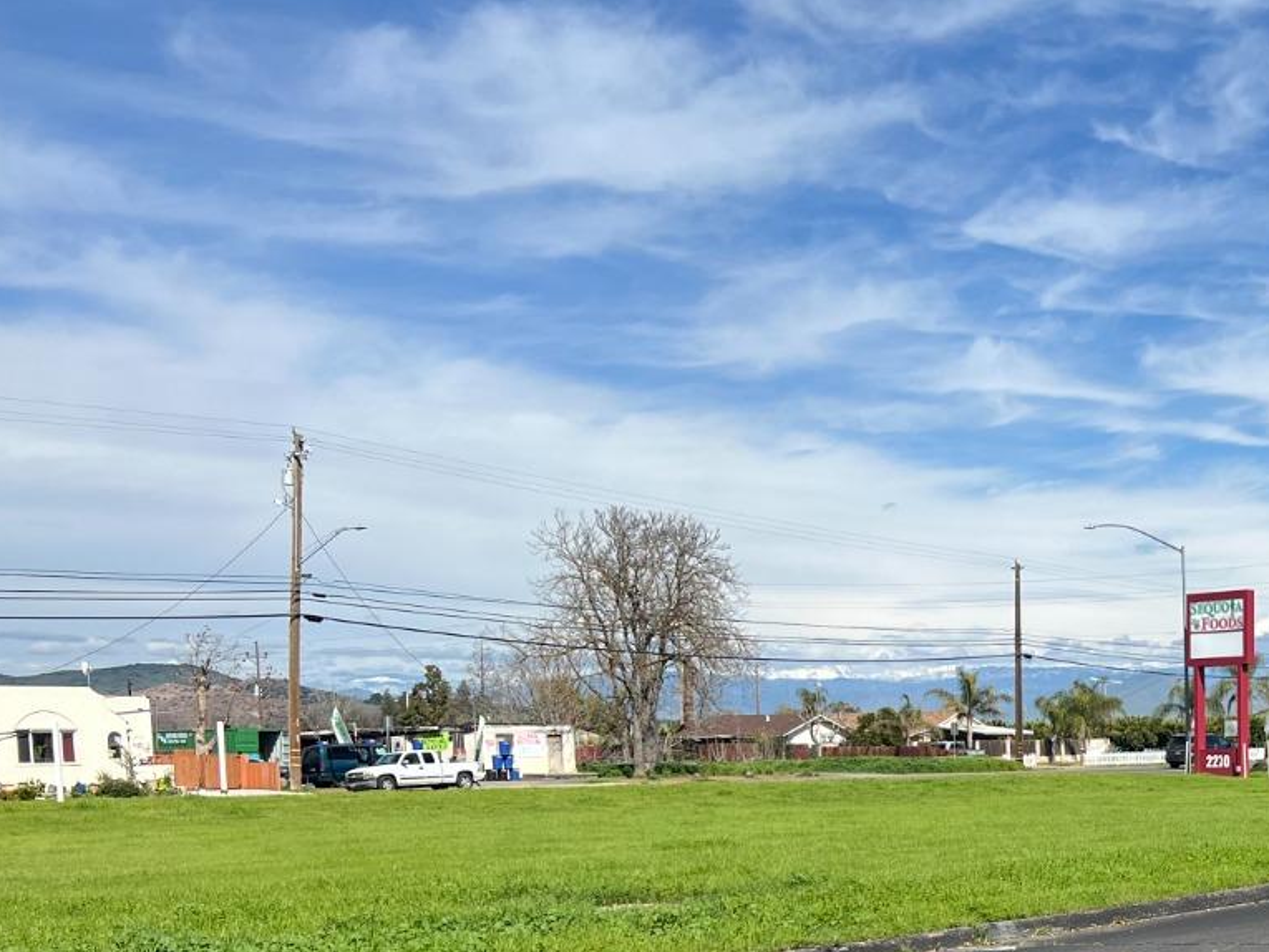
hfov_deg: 35.4
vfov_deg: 27.1
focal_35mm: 51
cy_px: 931
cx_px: 1130
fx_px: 1870
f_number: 1.5
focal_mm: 5.7
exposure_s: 1/5882
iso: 50
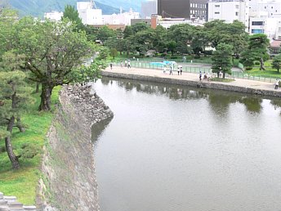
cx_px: 136
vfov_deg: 33.6
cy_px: 96
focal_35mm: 43
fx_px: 349
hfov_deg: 43.8
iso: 80
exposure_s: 1/100
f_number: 5.6
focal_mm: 7.9
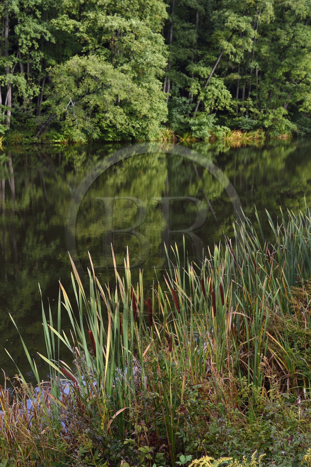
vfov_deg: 34.5
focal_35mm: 58
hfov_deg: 23.4
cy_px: 234
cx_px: 156
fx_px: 752
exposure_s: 1/160
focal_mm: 58
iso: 400
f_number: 8
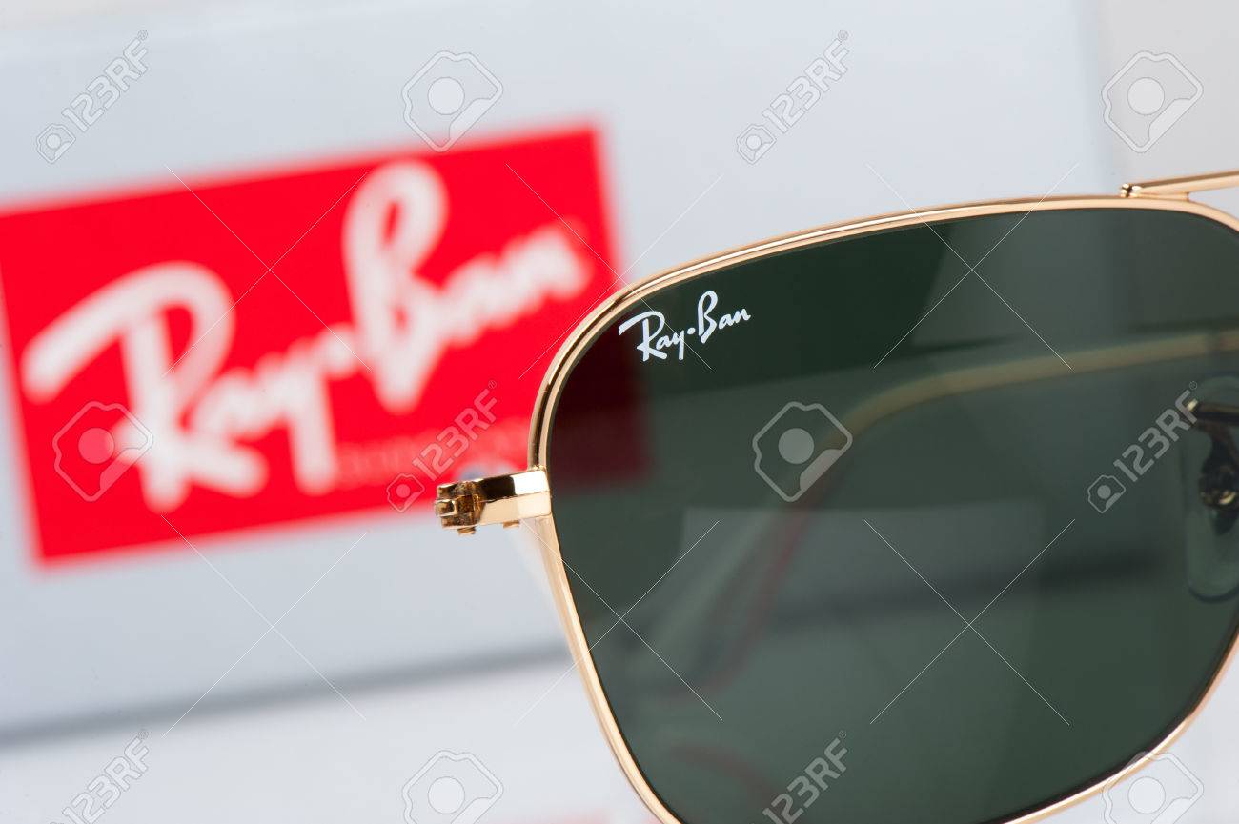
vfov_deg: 13.0
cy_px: 412
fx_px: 3611
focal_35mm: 105
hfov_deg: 19.5
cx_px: 620
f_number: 25
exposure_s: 1/200
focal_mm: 105
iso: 200
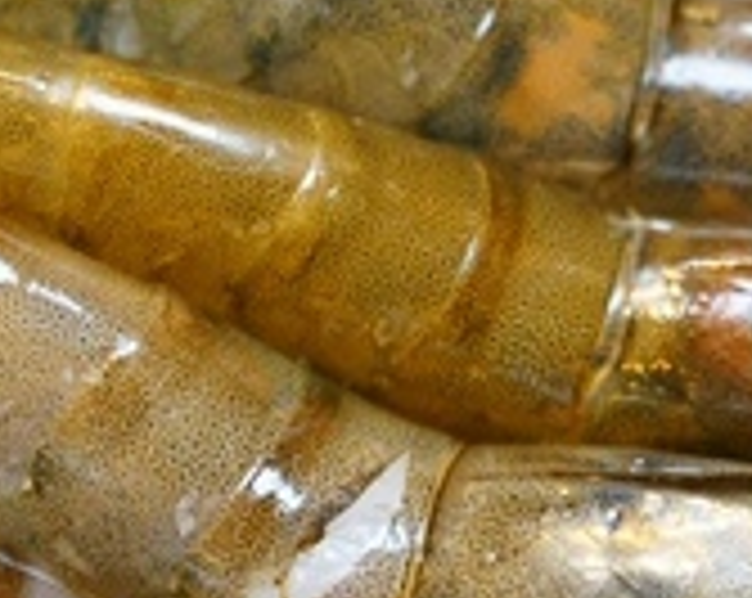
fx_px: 3599
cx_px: 486
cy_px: 286
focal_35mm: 162
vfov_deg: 9.5
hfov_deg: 11.9
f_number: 4
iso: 1600
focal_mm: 36
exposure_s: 1/60
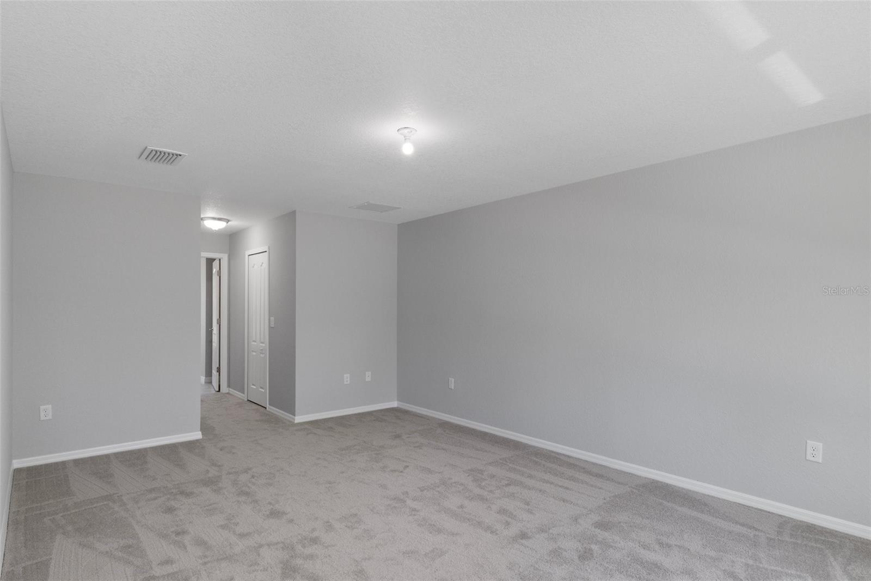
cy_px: 290
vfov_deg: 67.4
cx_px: 436
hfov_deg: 90.0
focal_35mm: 18
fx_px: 435
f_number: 8
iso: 320
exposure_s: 1/10
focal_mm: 12
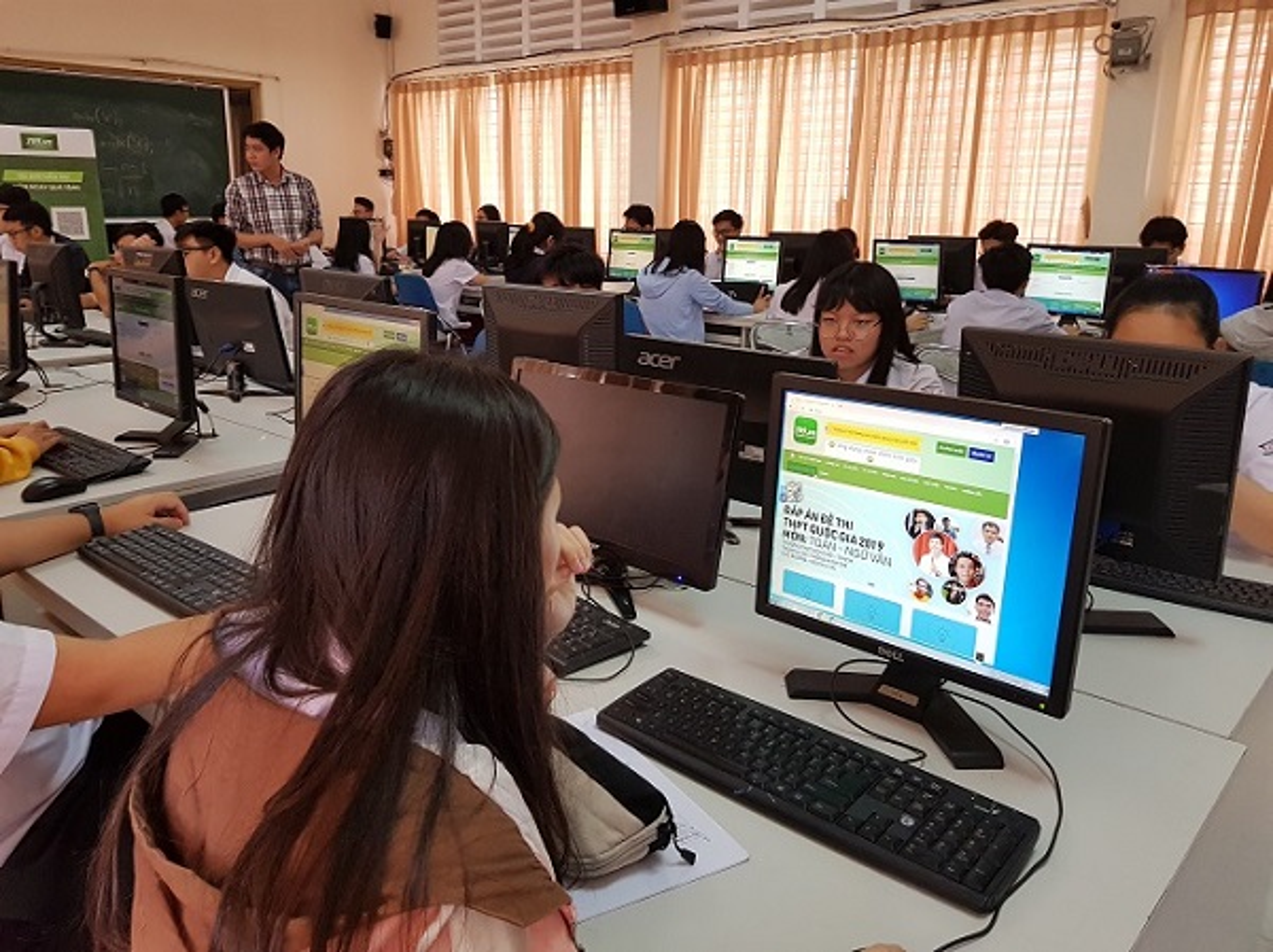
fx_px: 955
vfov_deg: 53.0
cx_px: 636
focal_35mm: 26
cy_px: 476
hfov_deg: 67.3
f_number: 1.7
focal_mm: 4.2
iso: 250
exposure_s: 1/100
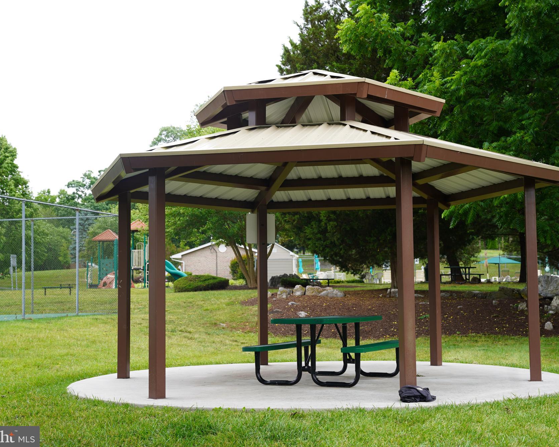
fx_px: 918
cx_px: 307
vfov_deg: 27.4
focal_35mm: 55
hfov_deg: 33.9
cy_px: 223
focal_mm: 48.4
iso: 100
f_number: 5
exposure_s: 1/100
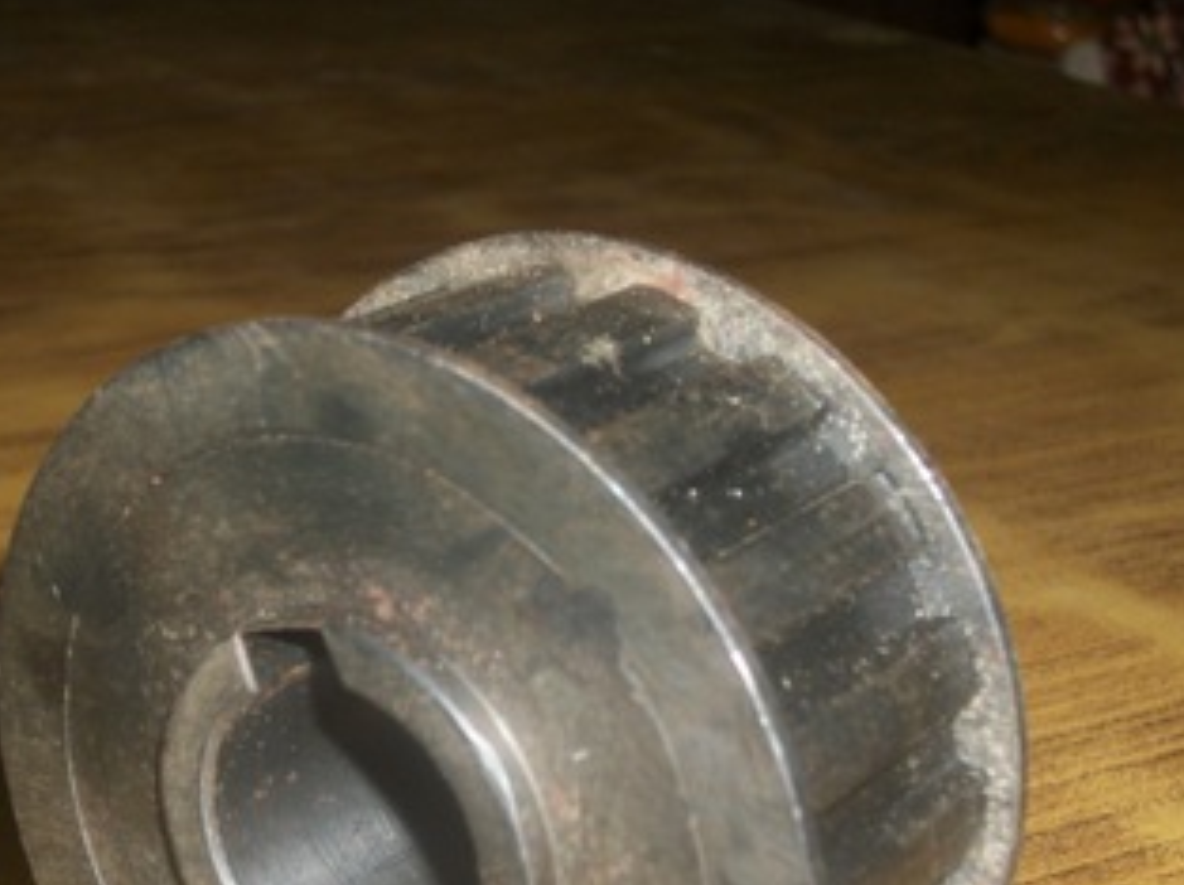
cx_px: 480
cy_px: 694
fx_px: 2733
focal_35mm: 80
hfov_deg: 24.4
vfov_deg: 18.2
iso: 80
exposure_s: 1/80
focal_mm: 8.8
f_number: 3.6
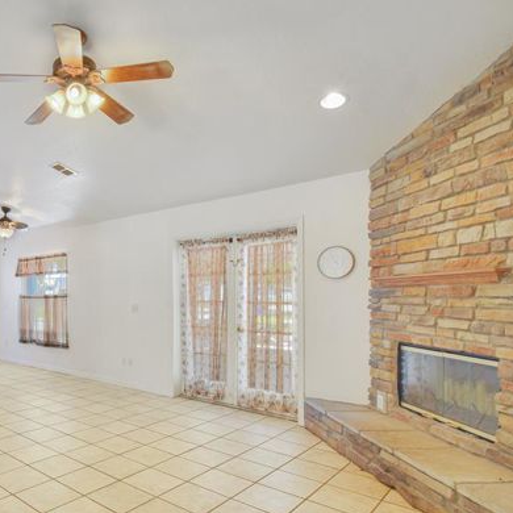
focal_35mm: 23
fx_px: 386
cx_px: 97
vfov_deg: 66.8
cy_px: 298
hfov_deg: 61.3
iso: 100
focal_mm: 10
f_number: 7.1
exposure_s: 1/2.5
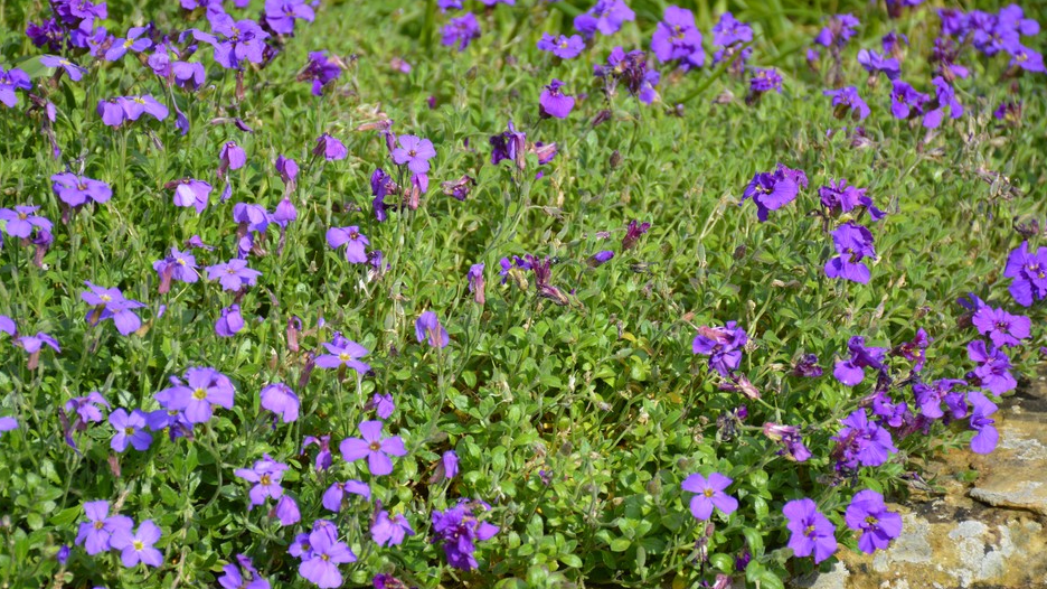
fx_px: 4774
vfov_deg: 7.1
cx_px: 475
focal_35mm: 172
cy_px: 362
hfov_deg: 12.5
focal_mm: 100
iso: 200
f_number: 6.3
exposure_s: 1/640
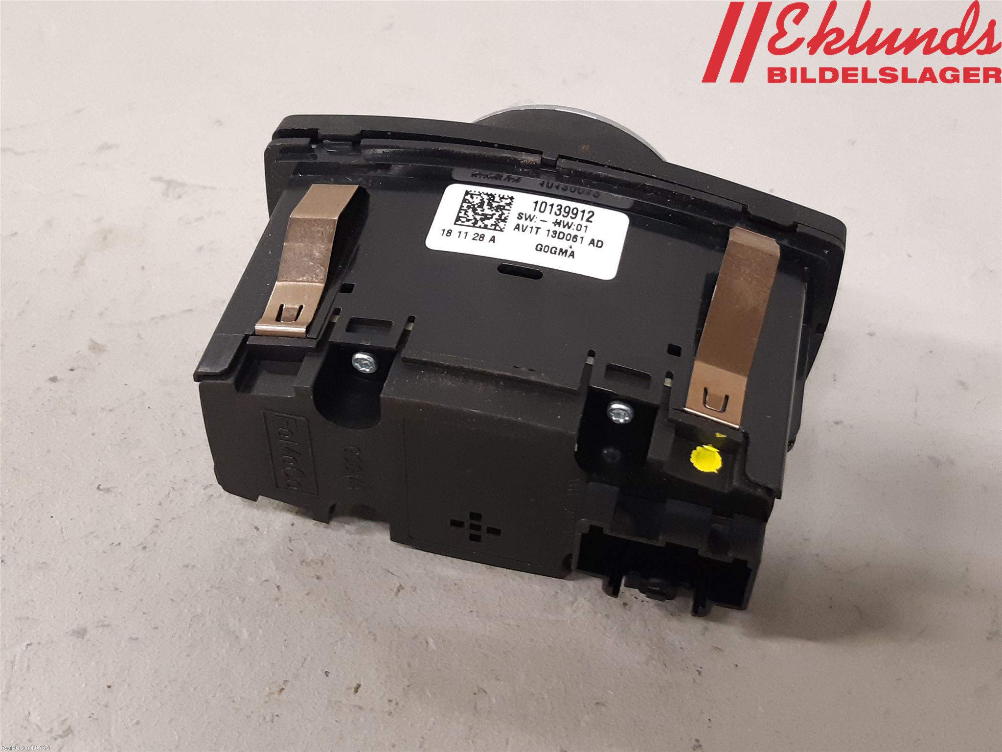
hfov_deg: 67.3
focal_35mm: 26
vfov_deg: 53.1
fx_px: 753
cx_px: 501
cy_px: 376
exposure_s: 1/50
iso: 250
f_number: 1.7
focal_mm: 3.93
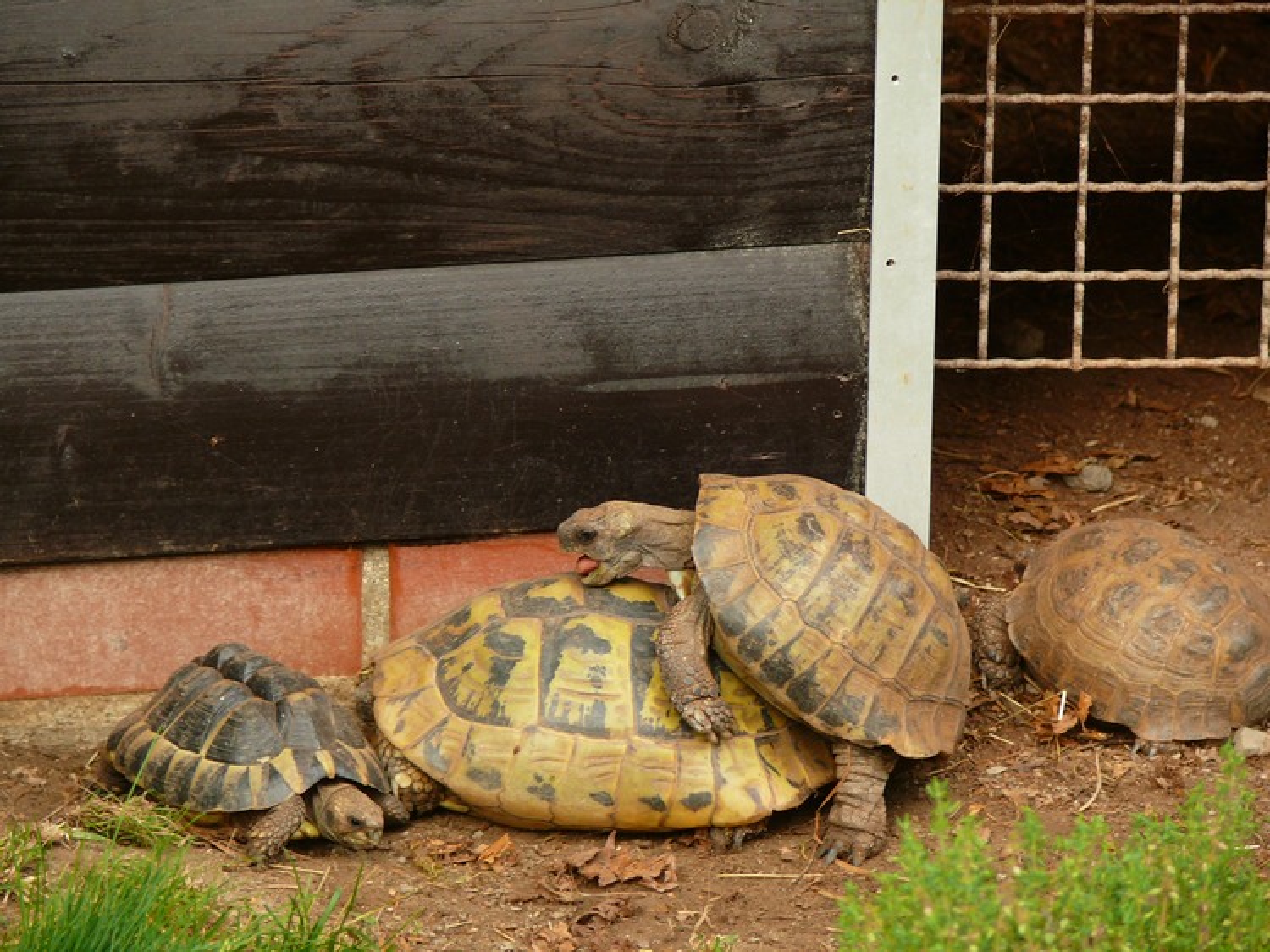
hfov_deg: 8.5
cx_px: 635
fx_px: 8509
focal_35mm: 232
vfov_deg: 6.4
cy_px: 476
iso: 100
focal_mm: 49
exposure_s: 1/50
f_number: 3.6
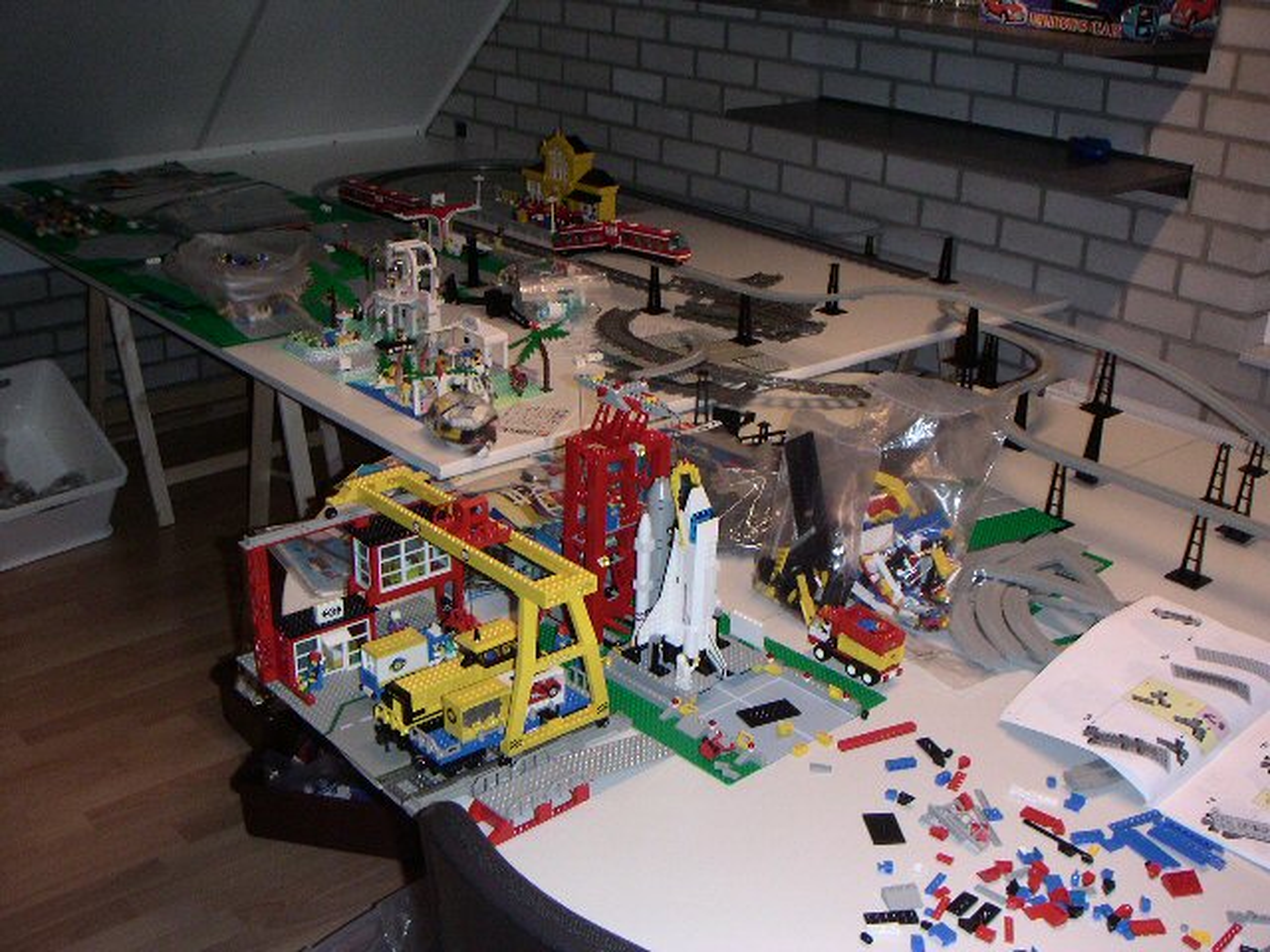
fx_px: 1394
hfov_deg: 49.0
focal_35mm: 38
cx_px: 635
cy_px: 476
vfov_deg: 37.7
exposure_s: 1/50
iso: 160
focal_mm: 6
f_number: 2.8
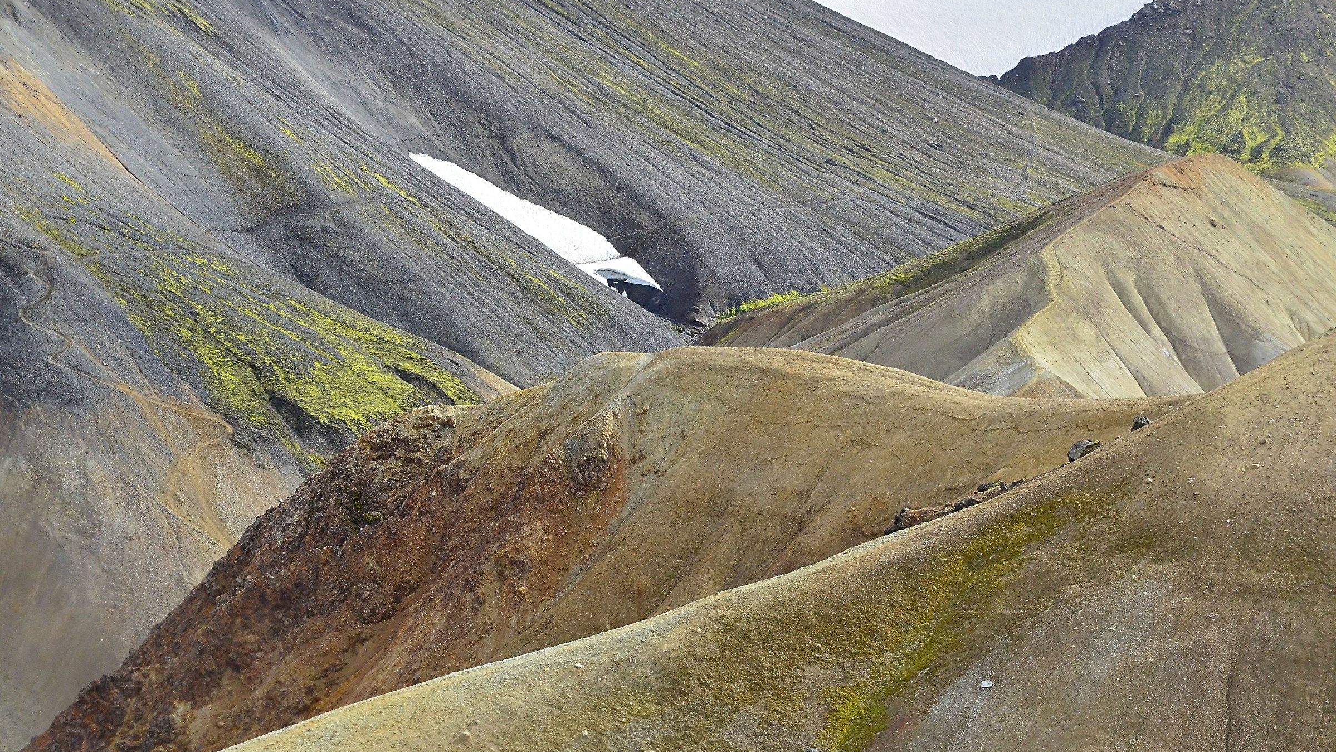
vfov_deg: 10.7
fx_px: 4003
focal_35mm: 113
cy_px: 333
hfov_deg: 18.9
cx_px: 668
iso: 1600
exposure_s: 1/1000
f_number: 13
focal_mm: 72
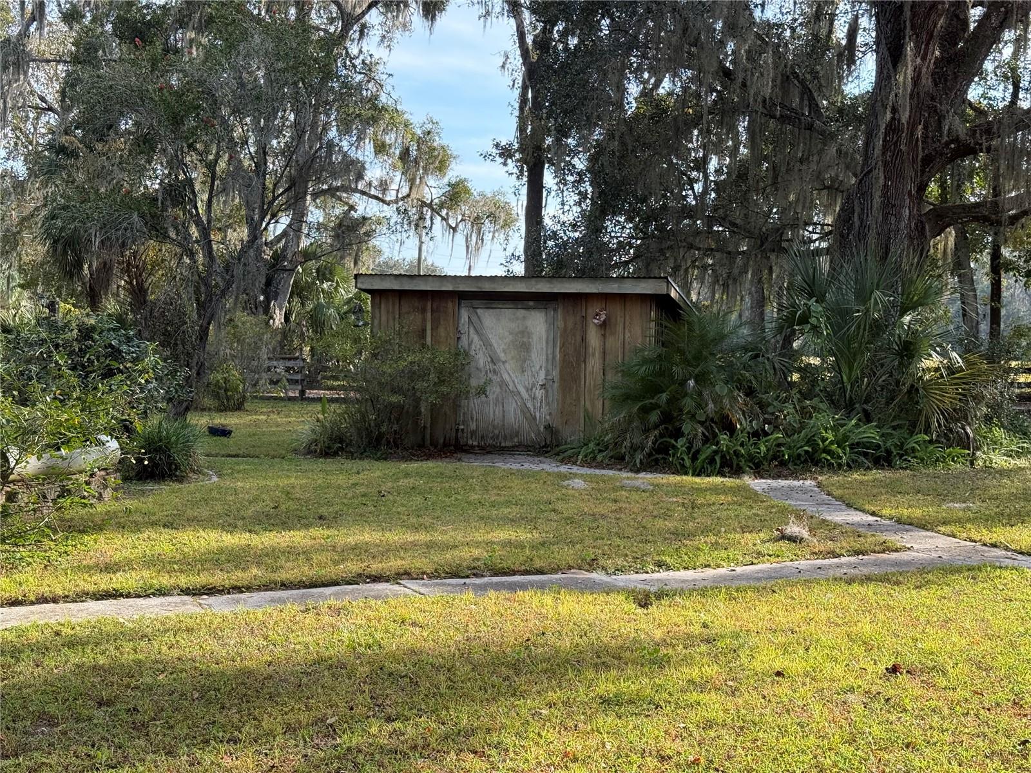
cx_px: 516
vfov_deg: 30.3
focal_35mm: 48
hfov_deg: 39.7
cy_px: 386
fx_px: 1430
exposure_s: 1/928
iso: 100
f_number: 1.78
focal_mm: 6.76
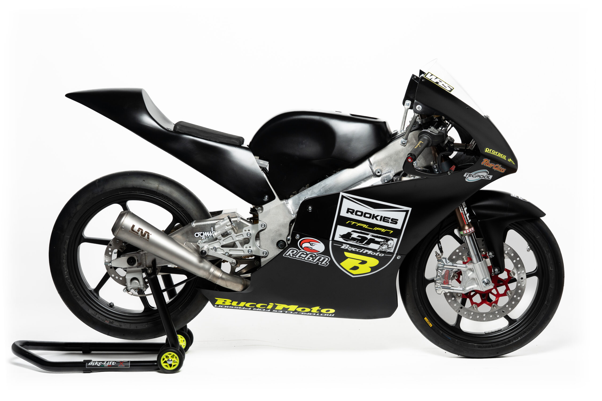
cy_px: 200
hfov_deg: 28.8
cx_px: 301
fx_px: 1171
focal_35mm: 70
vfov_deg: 19.5
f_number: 9
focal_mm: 70
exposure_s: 1/160
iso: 400
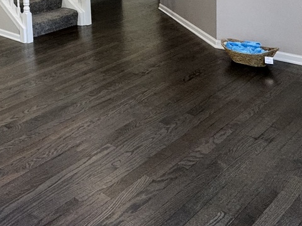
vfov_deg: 29.8
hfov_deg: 35.7
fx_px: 366
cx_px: -55
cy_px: -40
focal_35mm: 42
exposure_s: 1/120
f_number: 2.2
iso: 160
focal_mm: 2.22
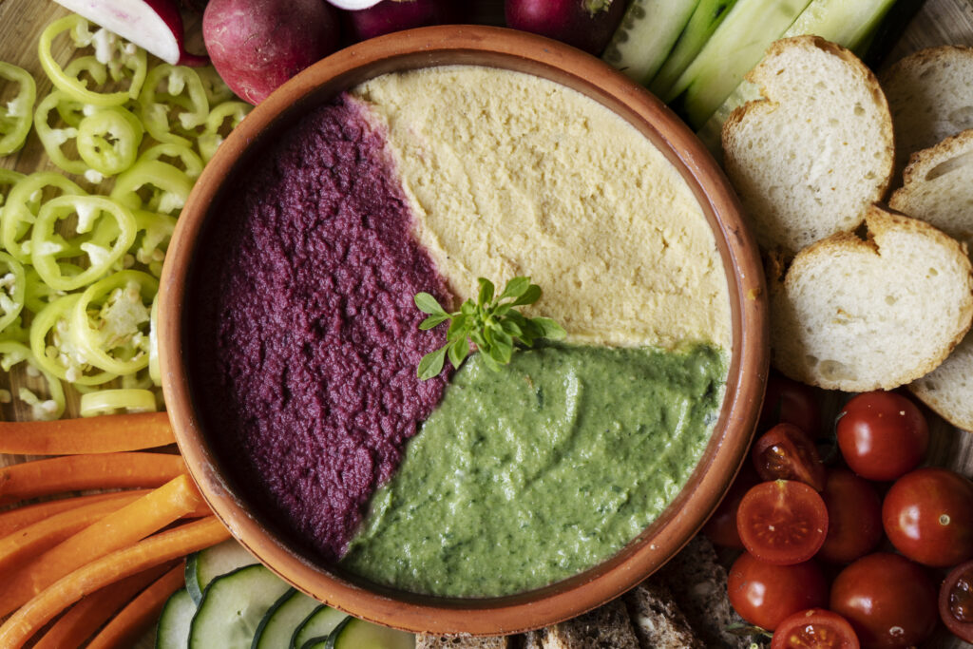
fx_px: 1573
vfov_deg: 23.3
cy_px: 324
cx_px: 486
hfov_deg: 34.4
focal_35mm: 58
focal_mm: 58.2
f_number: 4.5
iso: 640
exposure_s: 1/125
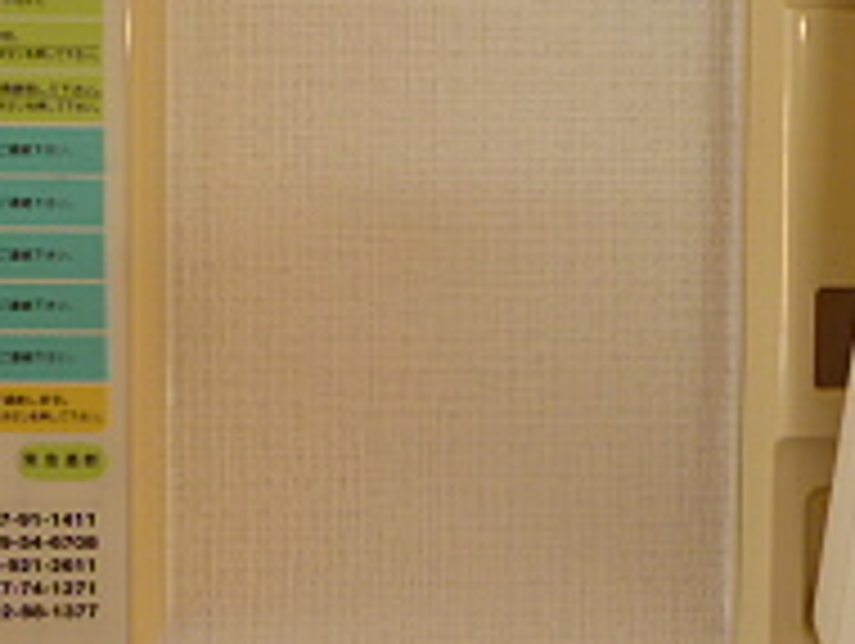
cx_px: 482
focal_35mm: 53
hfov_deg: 36.1
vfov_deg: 27.4
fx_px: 1311
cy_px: 214
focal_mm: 4.3
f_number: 2.5
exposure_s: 1/60
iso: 320
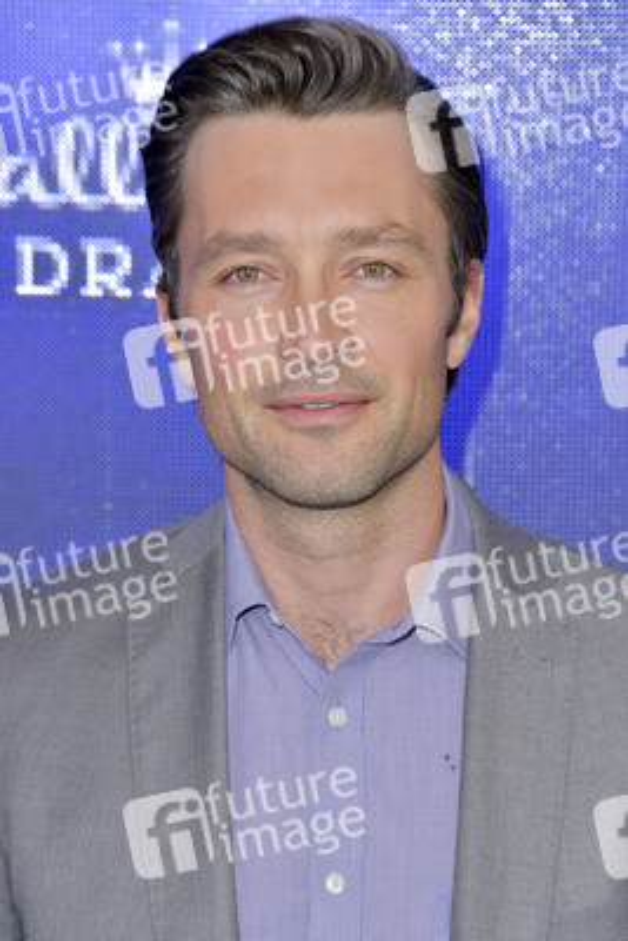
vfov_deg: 10.3
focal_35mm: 200
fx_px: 5228
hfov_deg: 6.9
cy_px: 470
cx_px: 314
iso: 320
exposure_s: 1/250
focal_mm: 200
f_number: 7.1
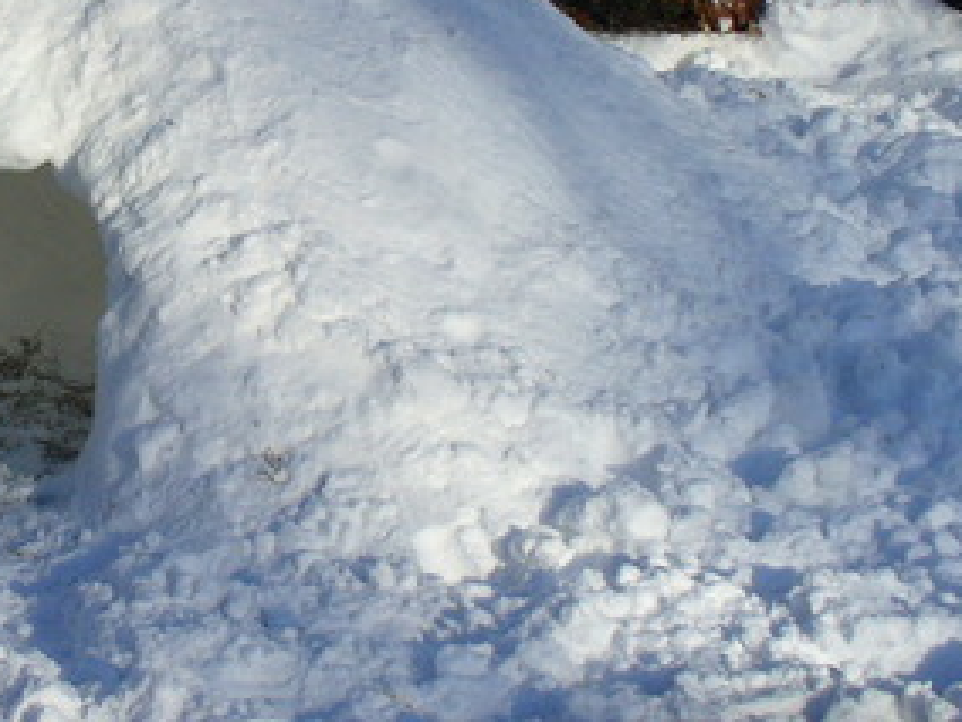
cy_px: 98
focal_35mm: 108
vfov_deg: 13.6
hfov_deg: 18.0
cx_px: 119
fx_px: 3001
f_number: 6
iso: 80
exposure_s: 1/400
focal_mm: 7.9
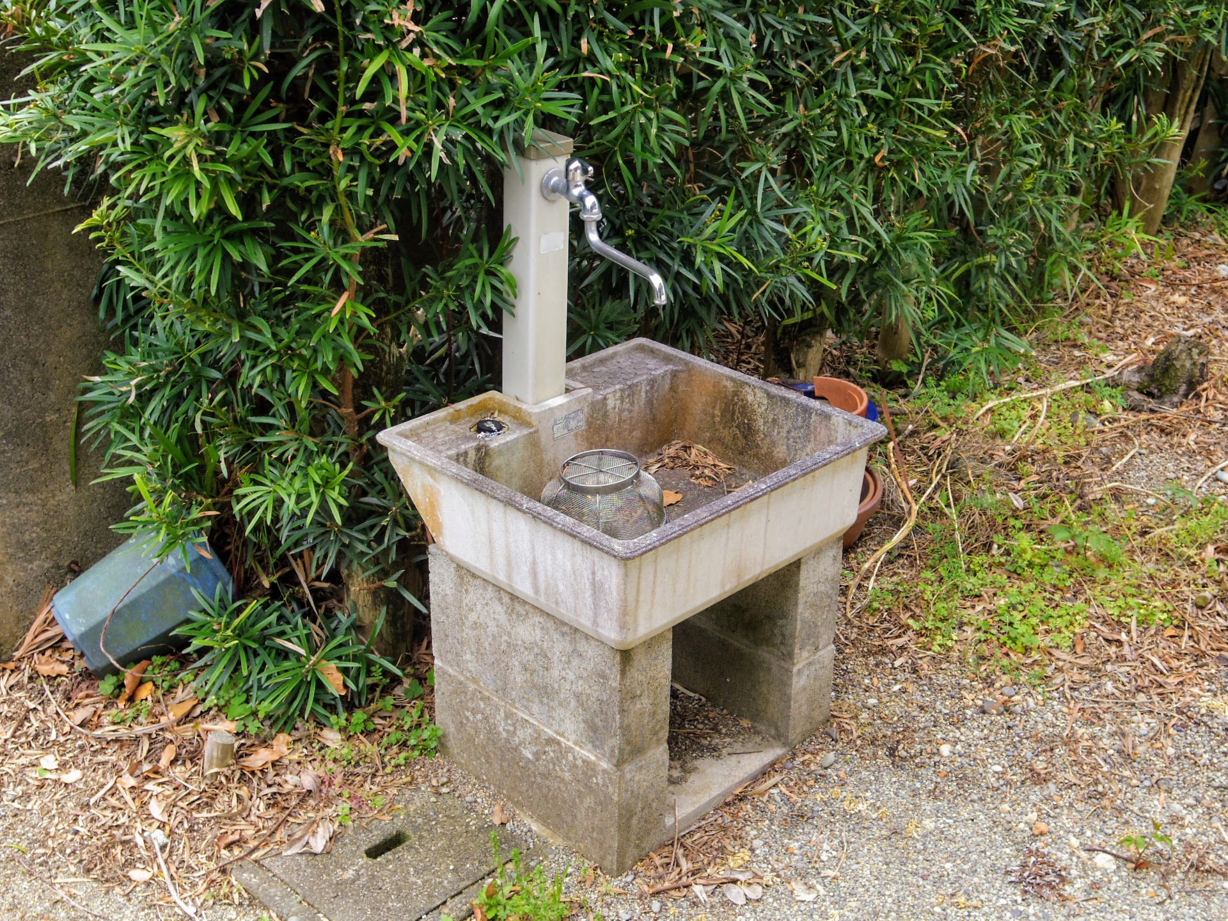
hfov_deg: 40.4
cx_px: 614
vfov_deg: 30.9
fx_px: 1667
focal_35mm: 47
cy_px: 460
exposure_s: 1/400
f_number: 3.2
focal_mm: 8.5
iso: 125
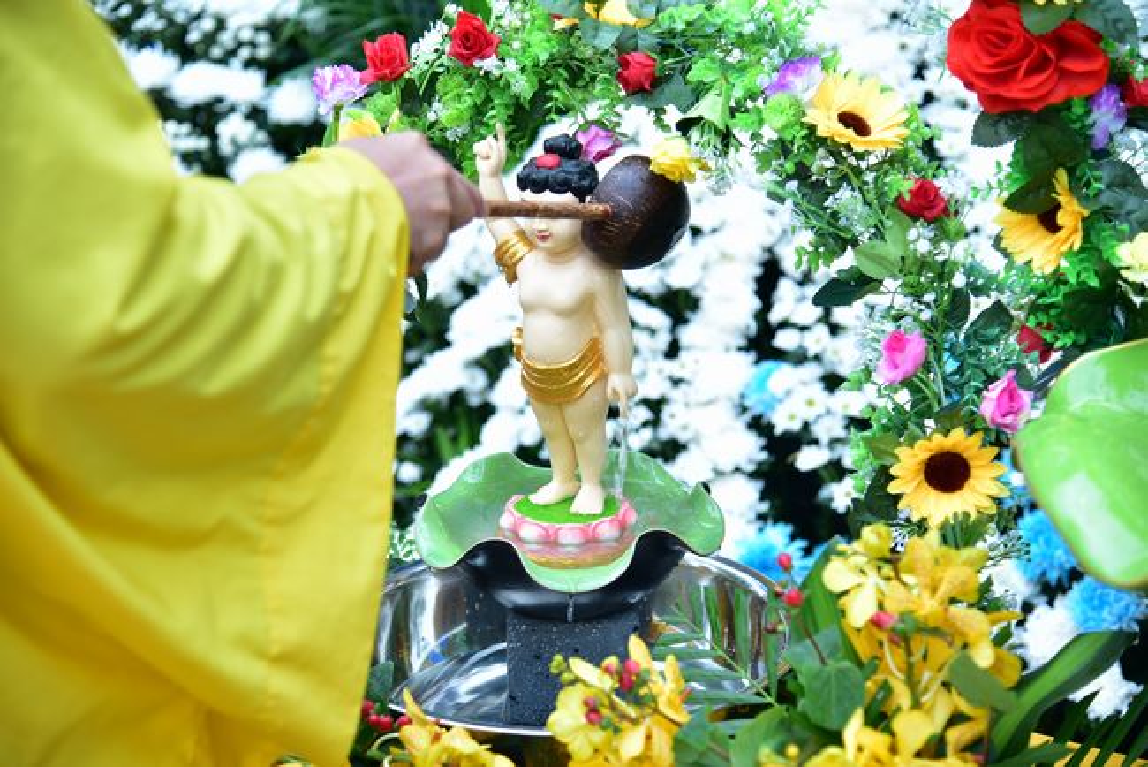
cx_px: 574
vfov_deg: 18.2
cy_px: 384
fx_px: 2393
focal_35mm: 75
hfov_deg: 27.0
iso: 100
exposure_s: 1/60
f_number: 4
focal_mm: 75
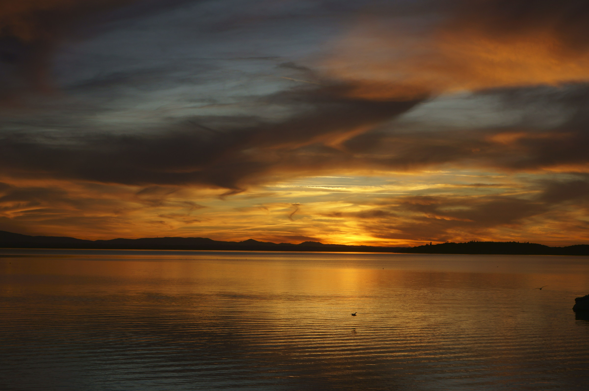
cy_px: 196
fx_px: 980
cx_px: 294
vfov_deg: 22.6
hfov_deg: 33.4
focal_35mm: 60
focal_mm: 40
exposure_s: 1/250
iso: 200
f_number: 8
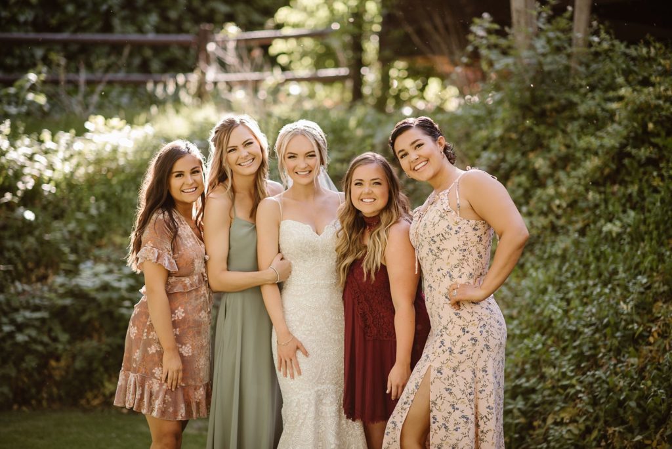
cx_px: 336
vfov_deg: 16.1
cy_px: 224
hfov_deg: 23.9
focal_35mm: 85
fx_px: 1587
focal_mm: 85
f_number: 1.8
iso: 200
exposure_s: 1/640
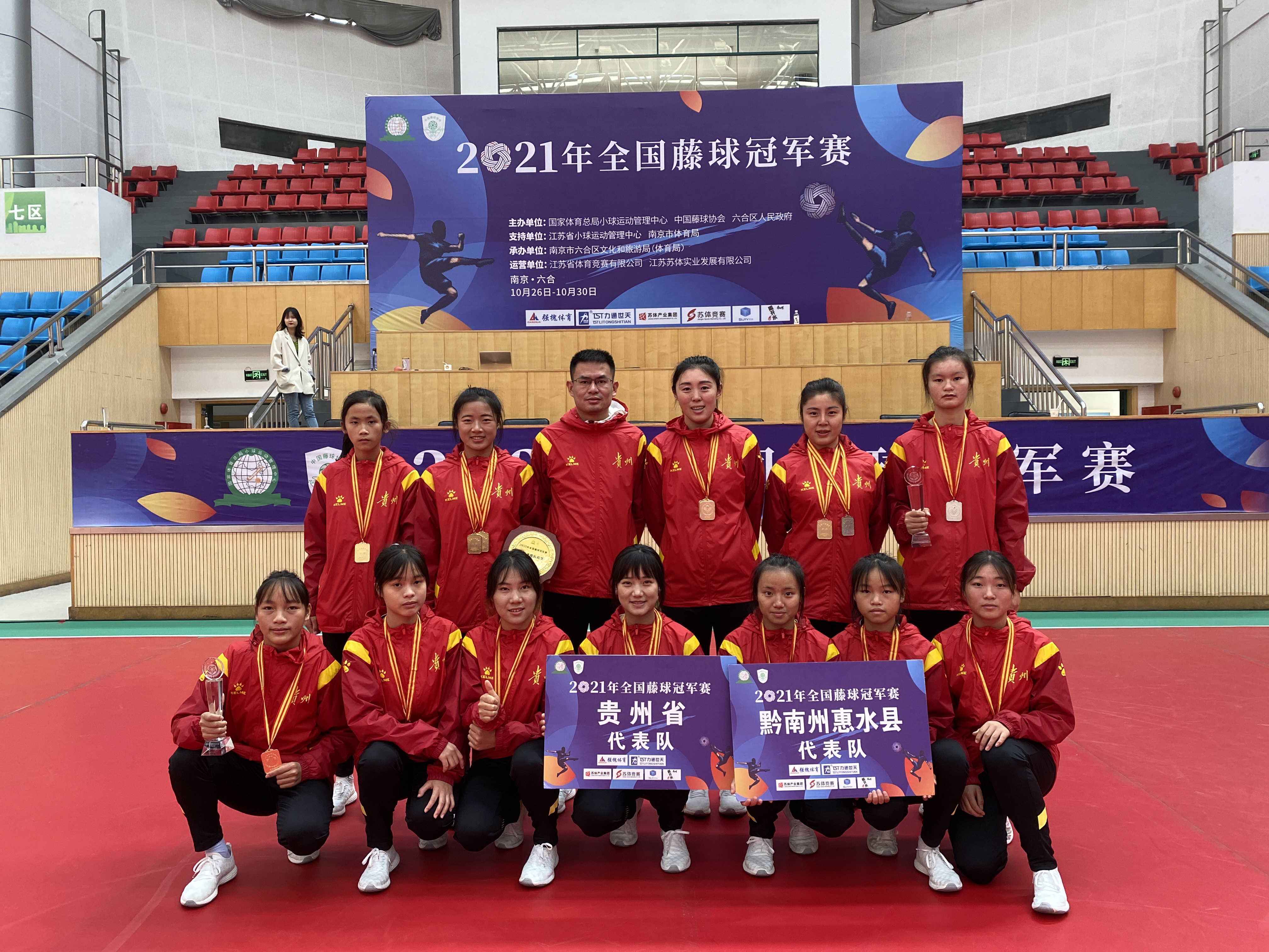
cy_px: 476
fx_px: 953
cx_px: 634
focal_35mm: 26
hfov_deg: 67.3
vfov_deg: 53.1
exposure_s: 1/103
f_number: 1.8
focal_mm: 4.25
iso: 125
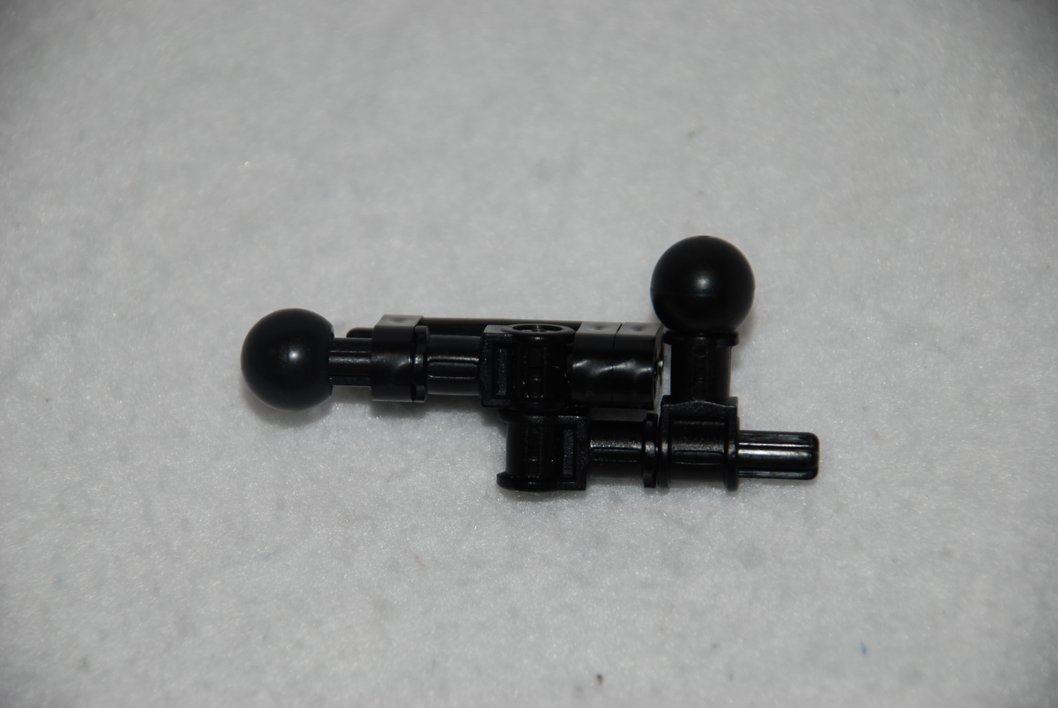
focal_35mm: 202
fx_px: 5958
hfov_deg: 10.1
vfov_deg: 6.8
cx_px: 529
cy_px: 354
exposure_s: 1/60
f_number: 5.6
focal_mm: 135
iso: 100
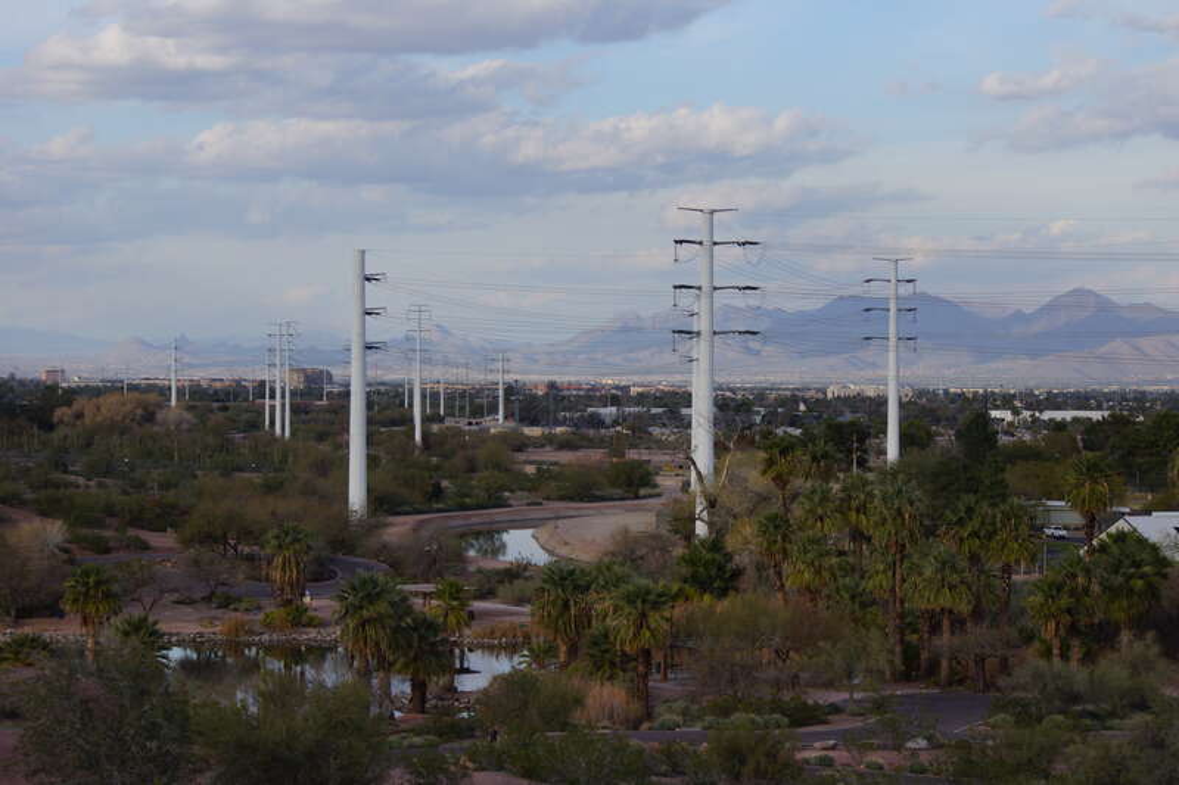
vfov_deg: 15.2
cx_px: 590
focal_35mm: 90
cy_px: 392
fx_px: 2947
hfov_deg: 22.6
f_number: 8
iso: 100
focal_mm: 60
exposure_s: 1/250
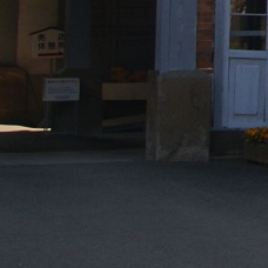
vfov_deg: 7.1
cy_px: -310
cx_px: 744
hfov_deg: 6.8
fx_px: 2067
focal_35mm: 236
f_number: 8
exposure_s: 1/50
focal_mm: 22
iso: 100
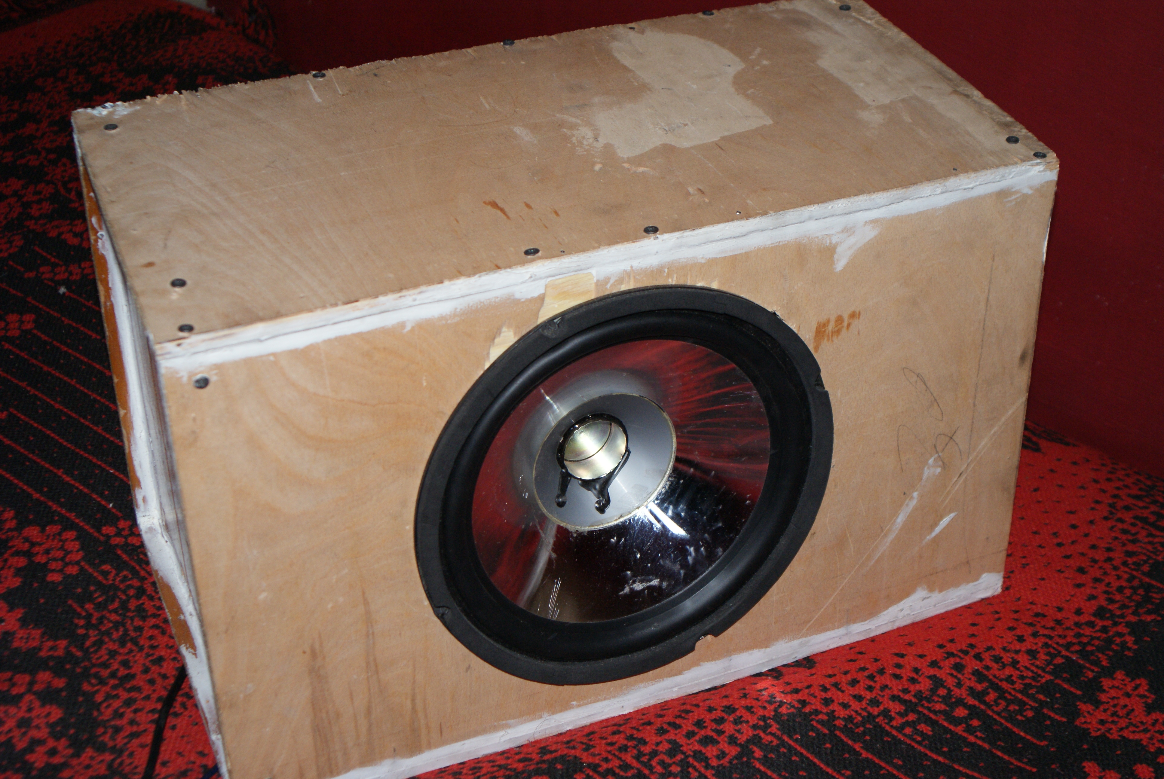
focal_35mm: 52
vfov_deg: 25.8
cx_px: 582
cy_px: 390
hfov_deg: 37.8
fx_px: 1700
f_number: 5.6
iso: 400
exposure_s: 1/60
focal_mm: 35
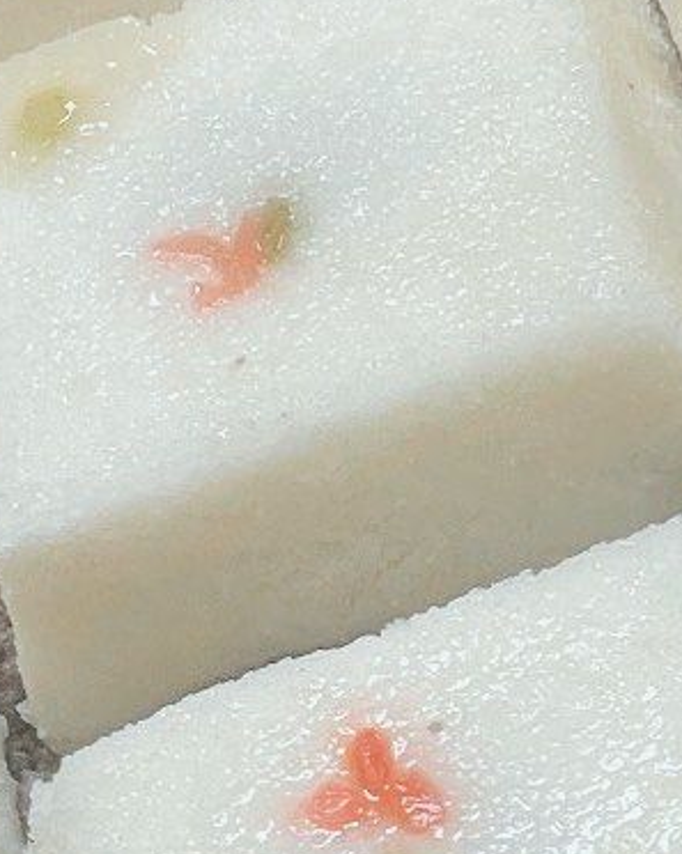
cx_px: 1284
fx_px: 6896
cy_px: -381
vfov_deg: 7.0
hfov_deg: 5.6
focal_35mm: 273
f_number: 2
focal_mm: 6
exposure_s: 1/130
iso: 25
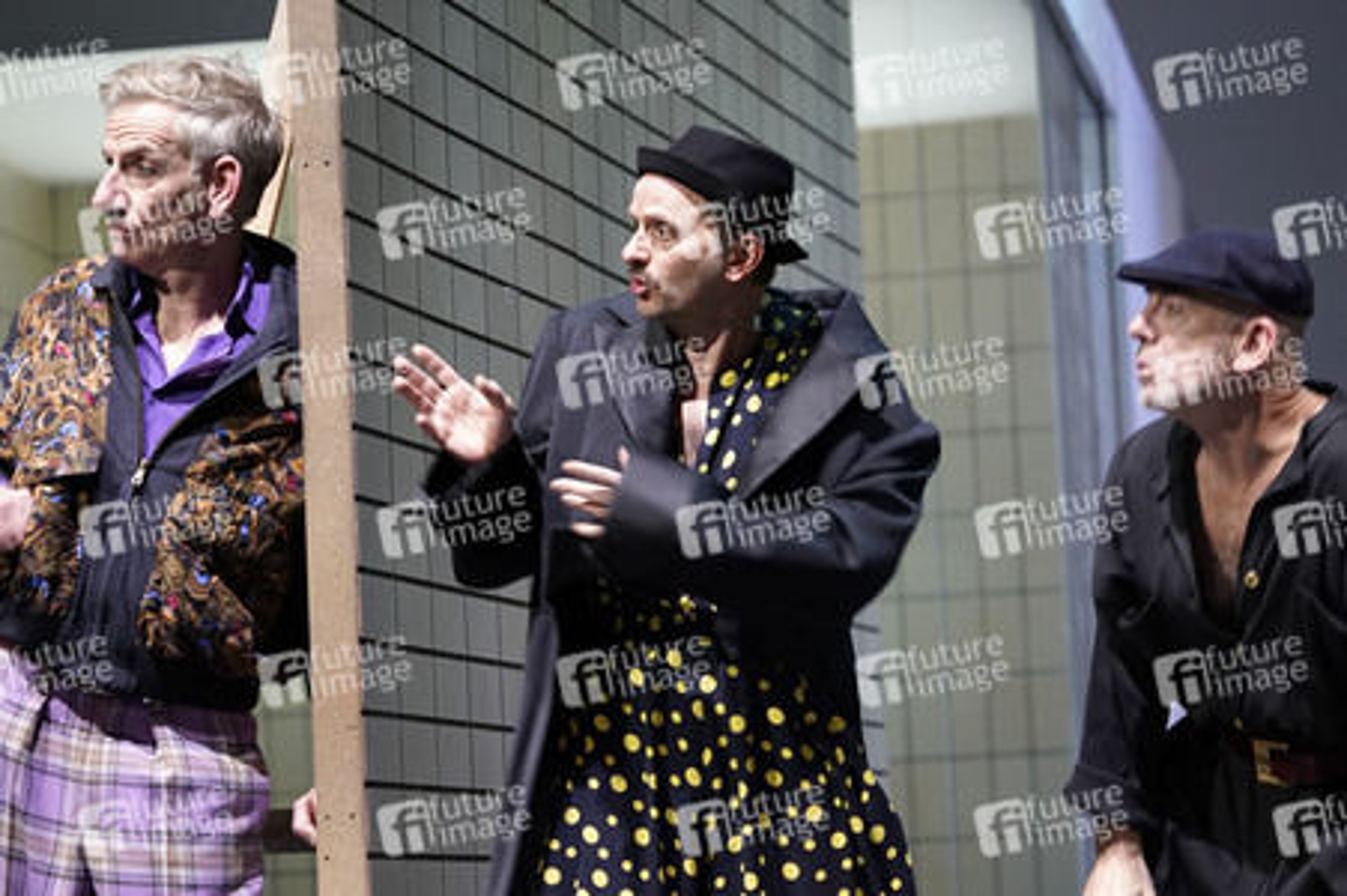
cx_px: 674
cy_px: 448
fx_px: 7478
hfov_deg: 10.3
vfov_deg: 6.9
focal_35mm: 200
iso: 3200
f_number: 6.3
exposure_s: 1/80
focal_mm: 200
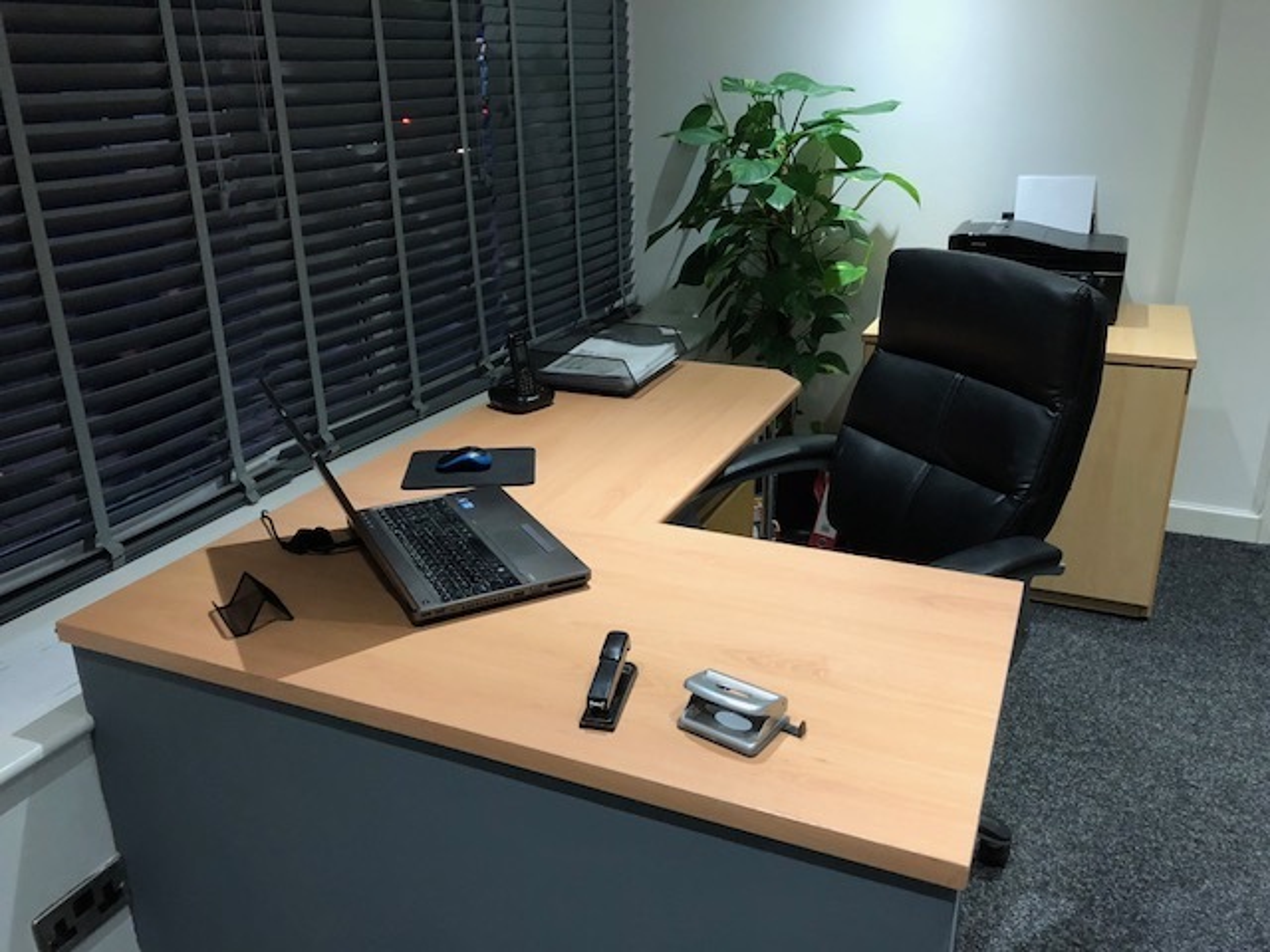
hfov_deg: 61.7
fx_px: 1064
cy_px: 476
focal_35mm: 29
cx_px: 635
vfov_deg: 48.2
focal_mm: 3.99
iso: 100
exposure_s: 1/14
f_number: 1.8
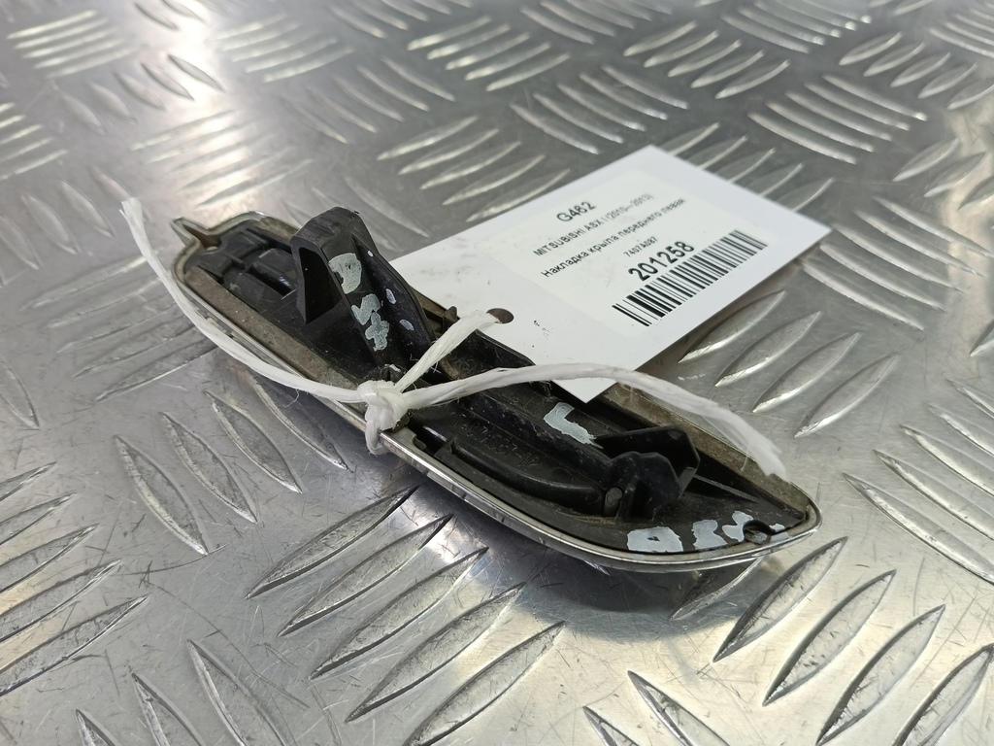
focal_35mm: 23
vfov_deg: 58.9
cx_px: 497
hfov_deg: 73.9
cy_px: 373
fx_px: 660
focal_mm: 4.11
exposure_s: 1/50
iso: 121
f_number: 1.6
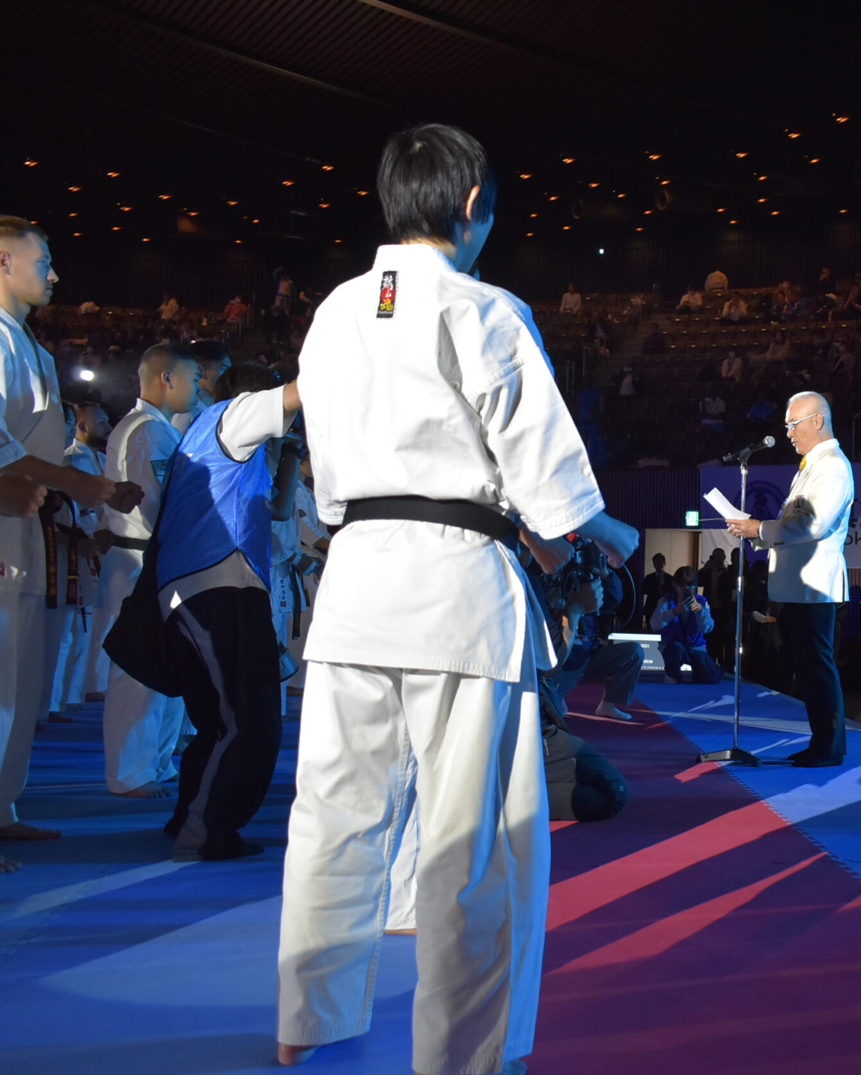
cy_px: 547
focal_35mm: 43
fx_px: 1369
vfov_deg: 42.9
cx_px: 775
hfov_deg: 33.1
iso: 720
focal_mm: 20
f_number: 3.8
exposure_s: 1/250
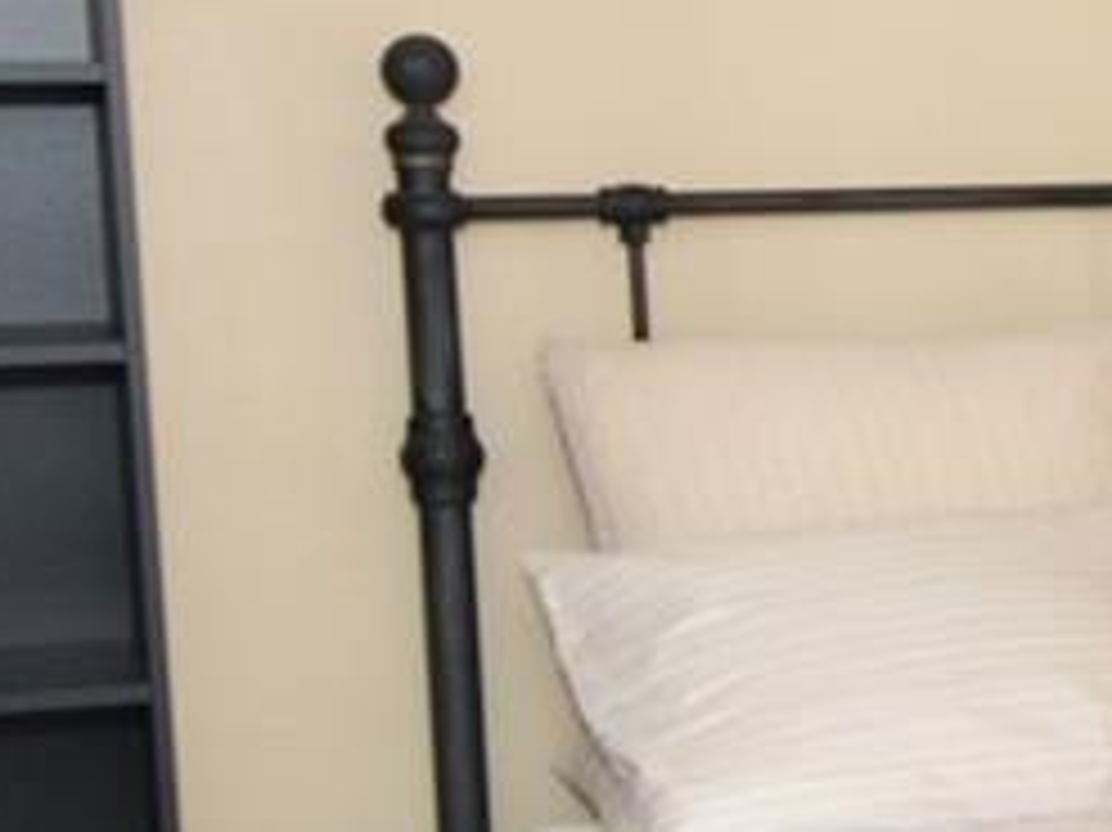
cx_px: 2206
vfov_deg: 13.2
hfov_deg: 14.6
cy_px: 618
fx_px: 3596
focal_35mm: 112
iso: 400
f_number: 4.5
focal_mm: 12
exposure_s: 1/80
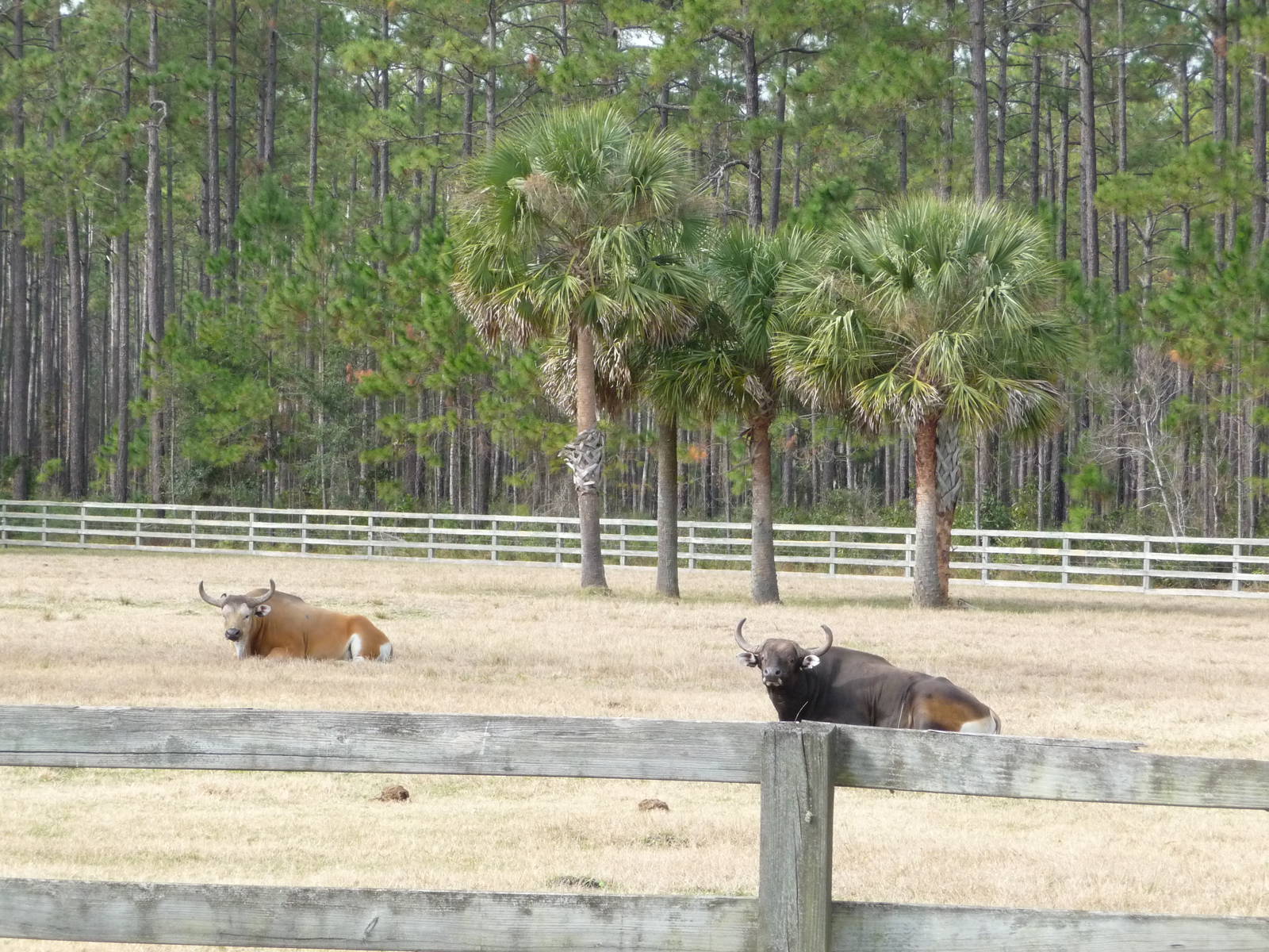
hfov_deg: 15.4
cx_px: 634
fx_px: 4692
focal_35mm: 128
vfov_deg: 11.6
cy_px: 476
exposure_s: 1/500
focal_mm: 21.8
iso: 320
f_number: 4.7
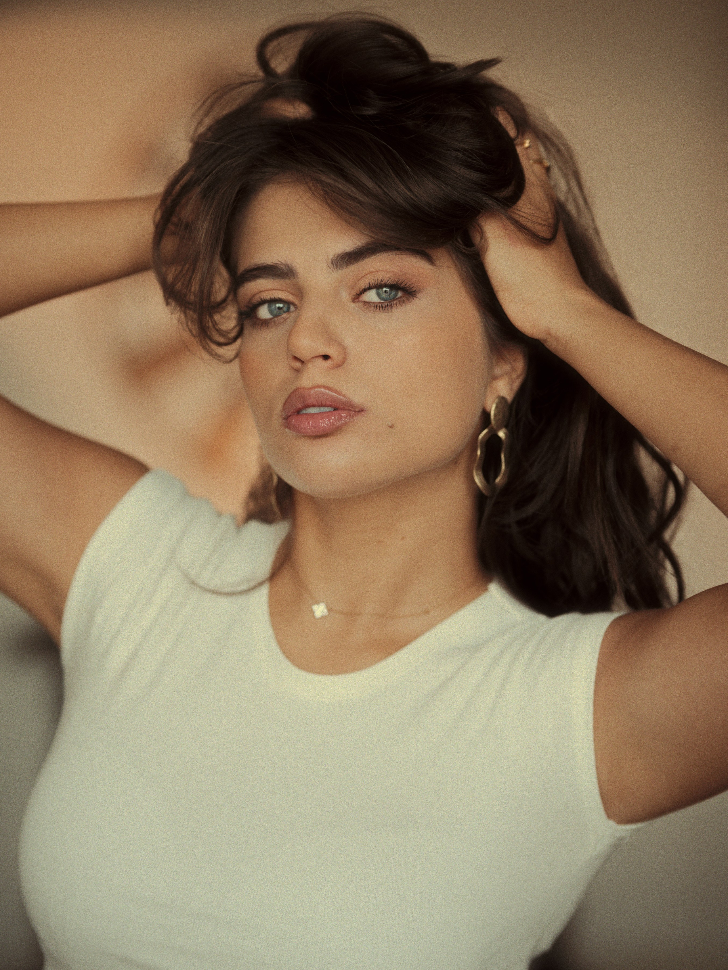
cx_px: 367
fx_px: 2607
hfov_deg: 15.9
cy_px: 474
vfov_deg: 21.1
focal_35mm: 93
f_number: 2.5
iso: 250
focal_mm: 85
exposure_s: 1/250
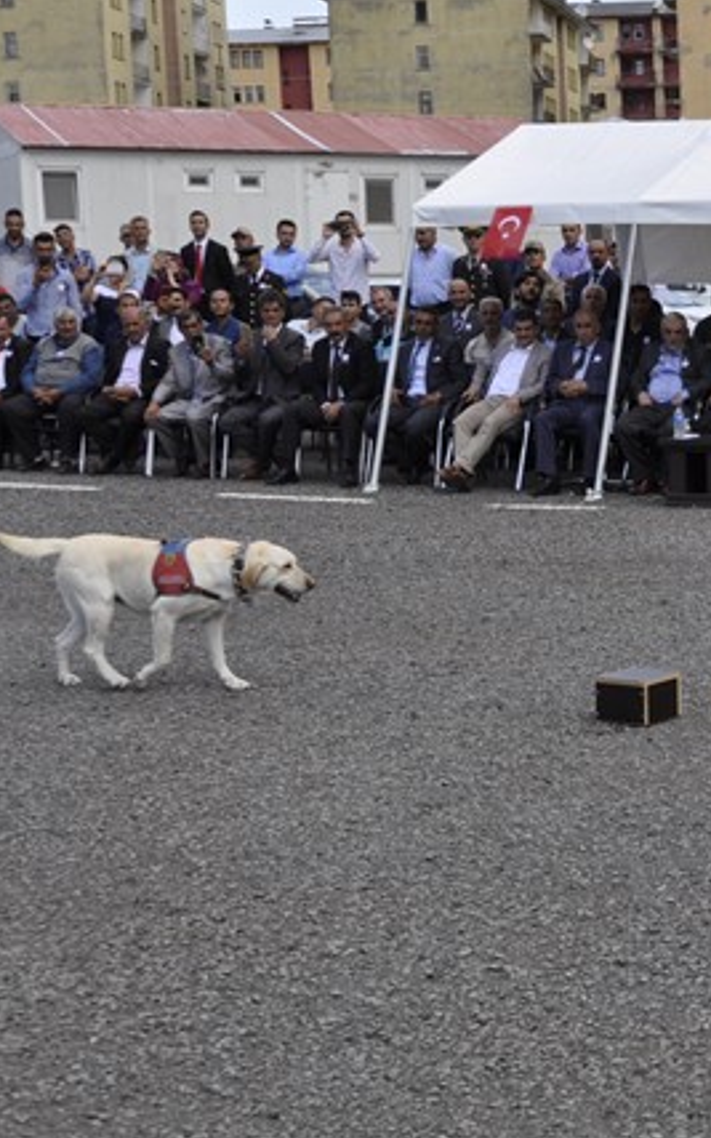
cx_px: 812
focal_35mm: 79
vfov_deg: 26.1
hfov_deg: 16.0
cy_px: 565
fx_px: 2448
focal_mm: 34
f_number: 8
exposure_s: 1/250
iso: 200
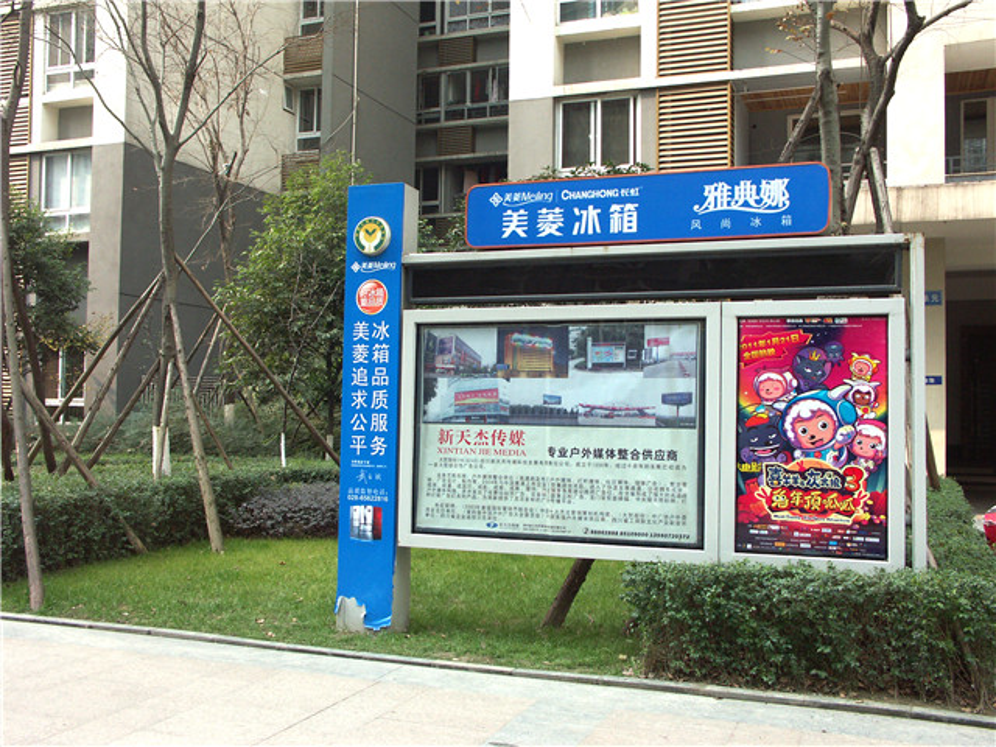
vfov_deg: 44.2
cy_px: 374
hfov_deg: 56.8
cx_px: 498
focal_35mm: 32
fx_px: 921
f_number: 5
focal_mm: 8.26
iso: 100
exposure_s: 1/250
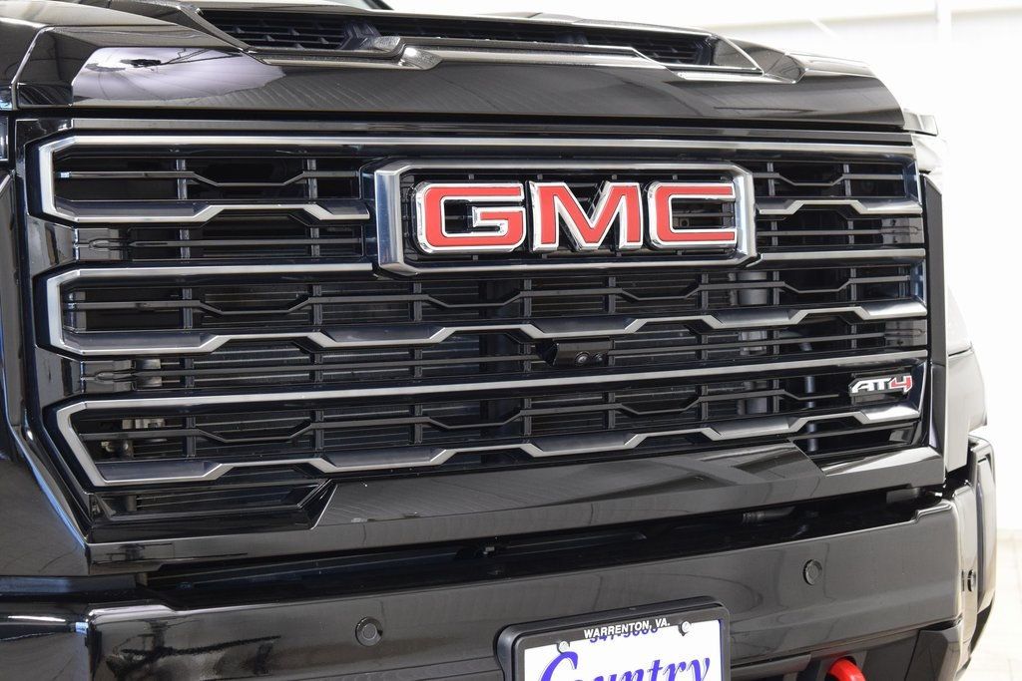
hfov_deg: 28.1
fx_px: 2044
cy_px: 340
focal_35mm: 72
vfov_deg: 18.9
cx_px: 511
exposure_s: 1/15
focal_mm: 48
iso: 1600
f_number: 6.3
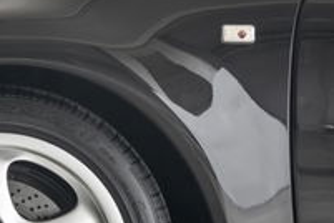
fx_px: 3006
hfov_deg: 6.3
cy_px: 150
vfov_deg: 4.2
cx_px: 12
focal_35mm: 324
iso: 50
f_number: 8
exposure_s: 1/2
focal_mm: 85
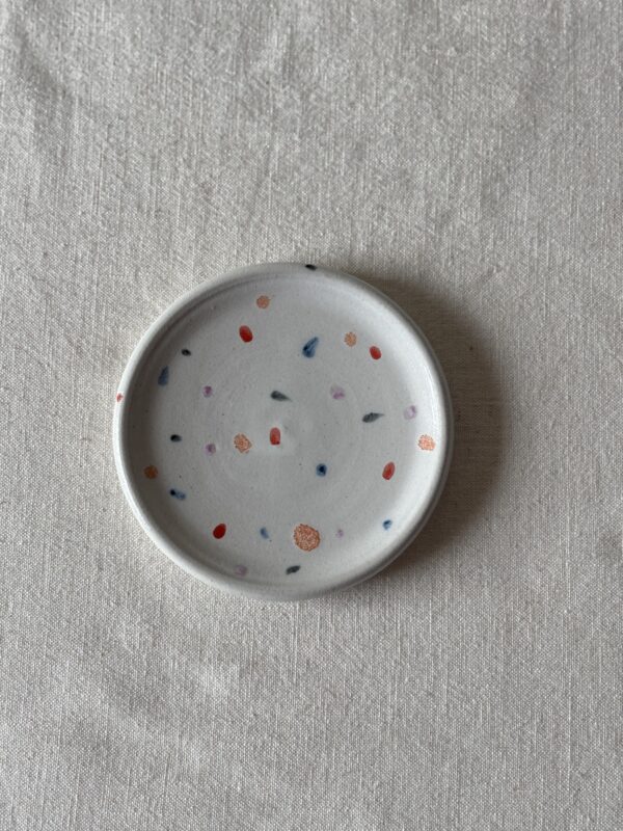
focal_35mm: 52
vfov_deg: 36.8
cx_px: 312
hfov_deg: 28.0
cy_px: 416
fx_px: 1248
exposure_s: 1/157
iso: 32
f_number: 1.6
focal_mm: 5.96
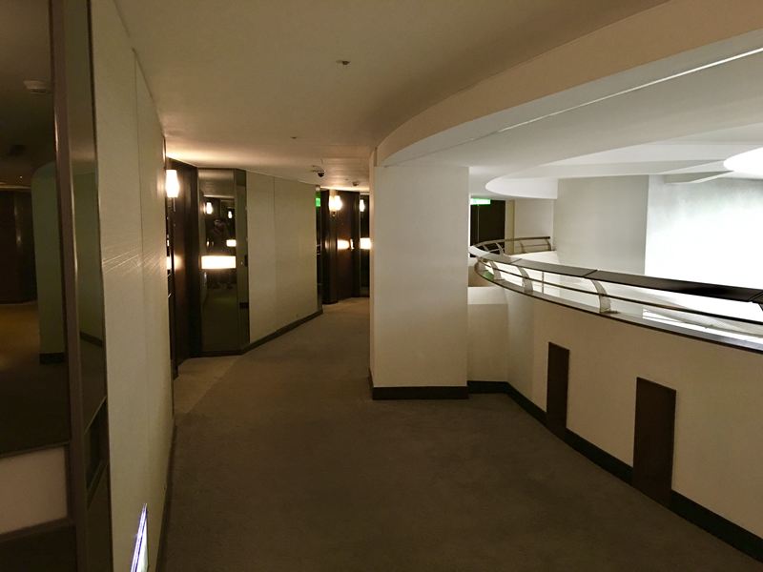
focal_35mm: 29
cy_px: 286
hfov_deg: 61.7
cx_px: 382
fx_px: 639
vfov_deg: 48.2
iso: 80
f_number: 2.2
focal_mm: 4.15
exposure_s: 1/4
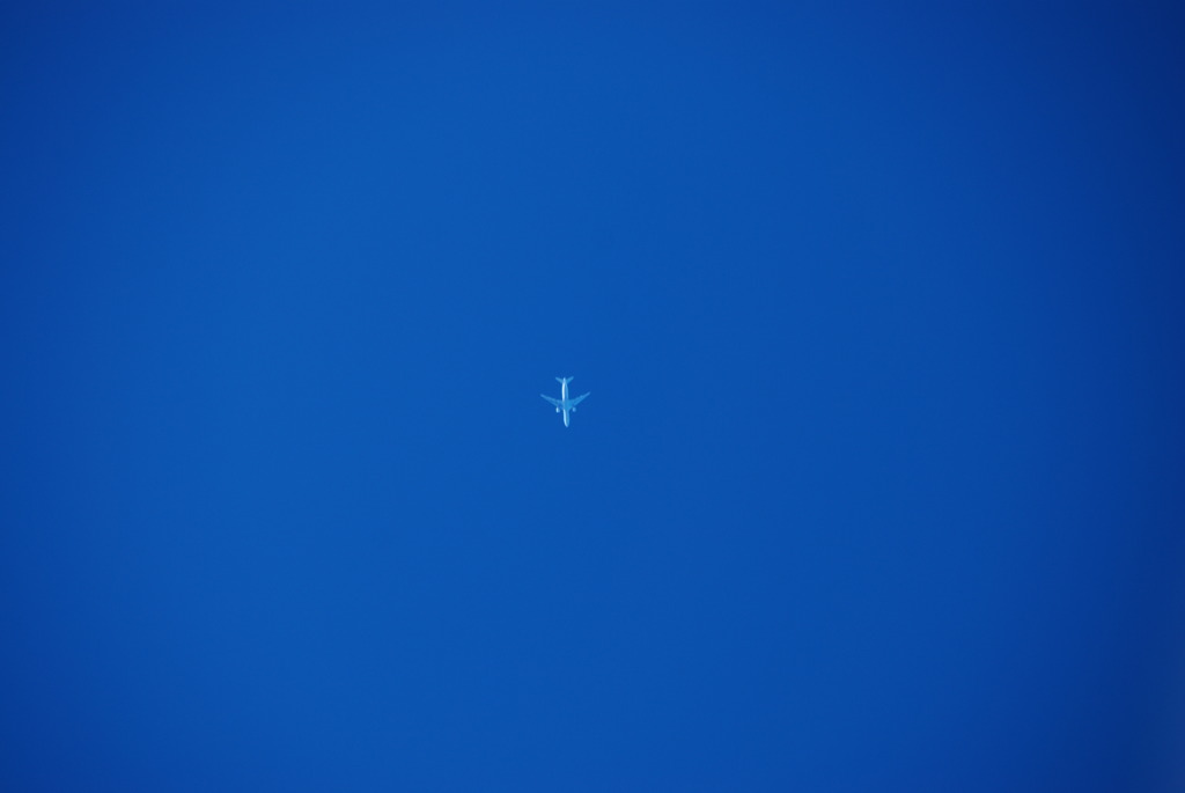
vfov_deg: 4.6
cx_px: 592
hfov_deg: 6.9
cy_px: 396
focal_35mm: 300
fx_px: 9885
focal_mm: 200
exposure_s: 1/80
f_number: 5.6
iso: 100
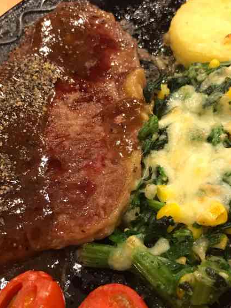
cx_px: 104
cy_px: 178
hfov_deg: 30.9
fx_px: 418
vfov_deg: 40.3
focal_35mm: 47
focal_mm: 3.99
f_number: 1.8
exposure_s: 1/13
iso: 100
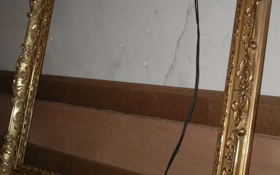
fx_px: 458
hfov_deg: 34.0
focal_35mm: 60
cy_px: 74
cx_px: 146
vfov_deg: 21.6
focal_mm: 9.3
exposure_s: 1/40
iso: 200
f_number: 3
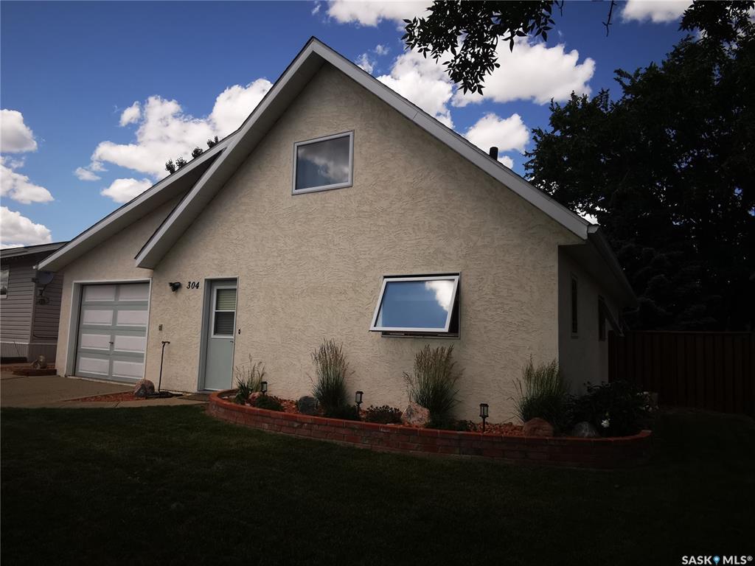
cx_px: 378
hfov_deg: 79.0
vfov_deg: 63.4
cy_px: 283
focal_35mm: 21
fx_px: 458
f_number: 2.2
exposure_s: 1/1121
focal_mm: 2.26
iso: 50
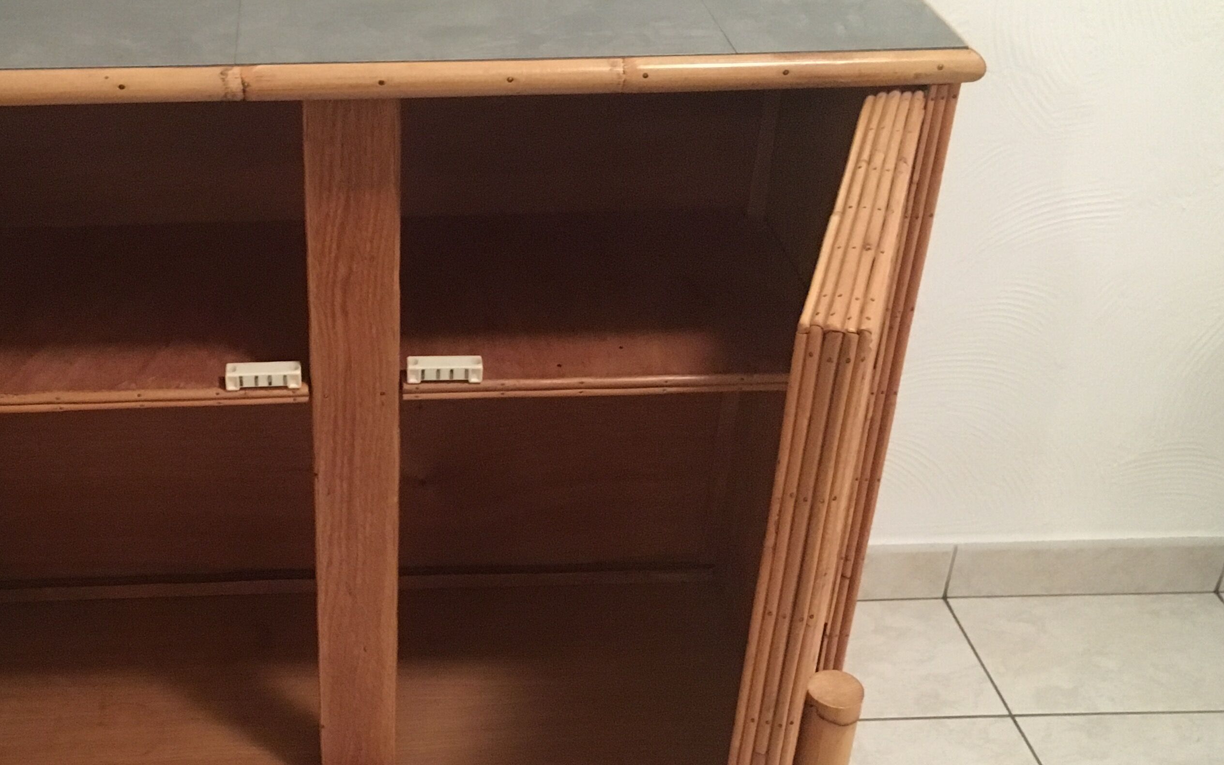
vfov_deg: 26.2
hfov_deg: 40.3
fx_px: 1635
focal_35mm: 49
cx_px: 356
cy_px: 506
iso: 320
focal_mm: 4.15
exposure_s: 1/17
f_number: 2.2
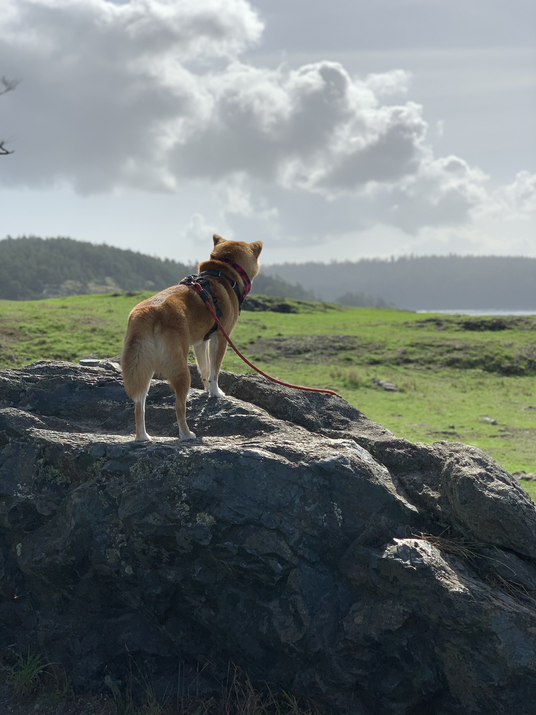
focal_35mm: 52
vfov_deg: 36.8
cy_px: 358
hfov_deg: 28.0
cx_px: 268
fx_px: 1074
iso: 16
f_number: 2.4
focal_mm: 6
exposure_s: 1/2283
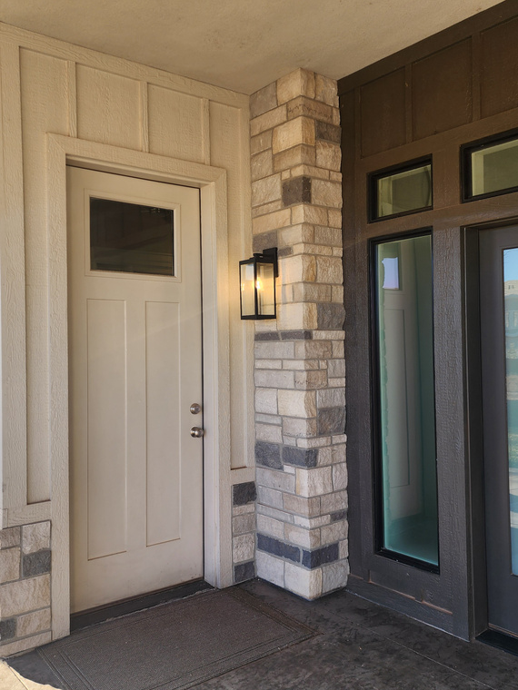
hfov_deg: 45.4
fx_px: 619
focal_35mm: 31
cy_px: 348
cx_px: 269
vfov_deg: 58.4
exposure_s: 1/180
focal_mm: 6.4
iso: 25
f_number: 1.8
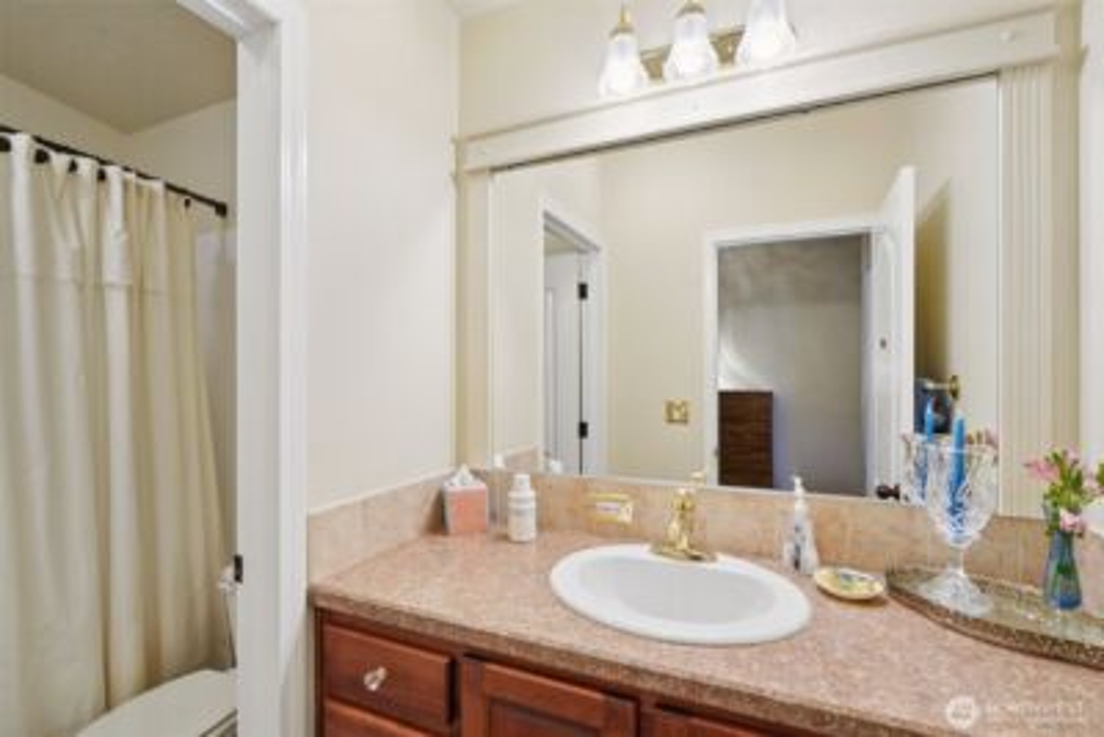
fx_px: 491
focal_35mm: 16
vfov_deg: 73.8
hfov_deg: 96.7
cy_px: 368
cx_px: 552
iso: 400
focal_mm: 16
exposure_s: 1/8
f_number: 8
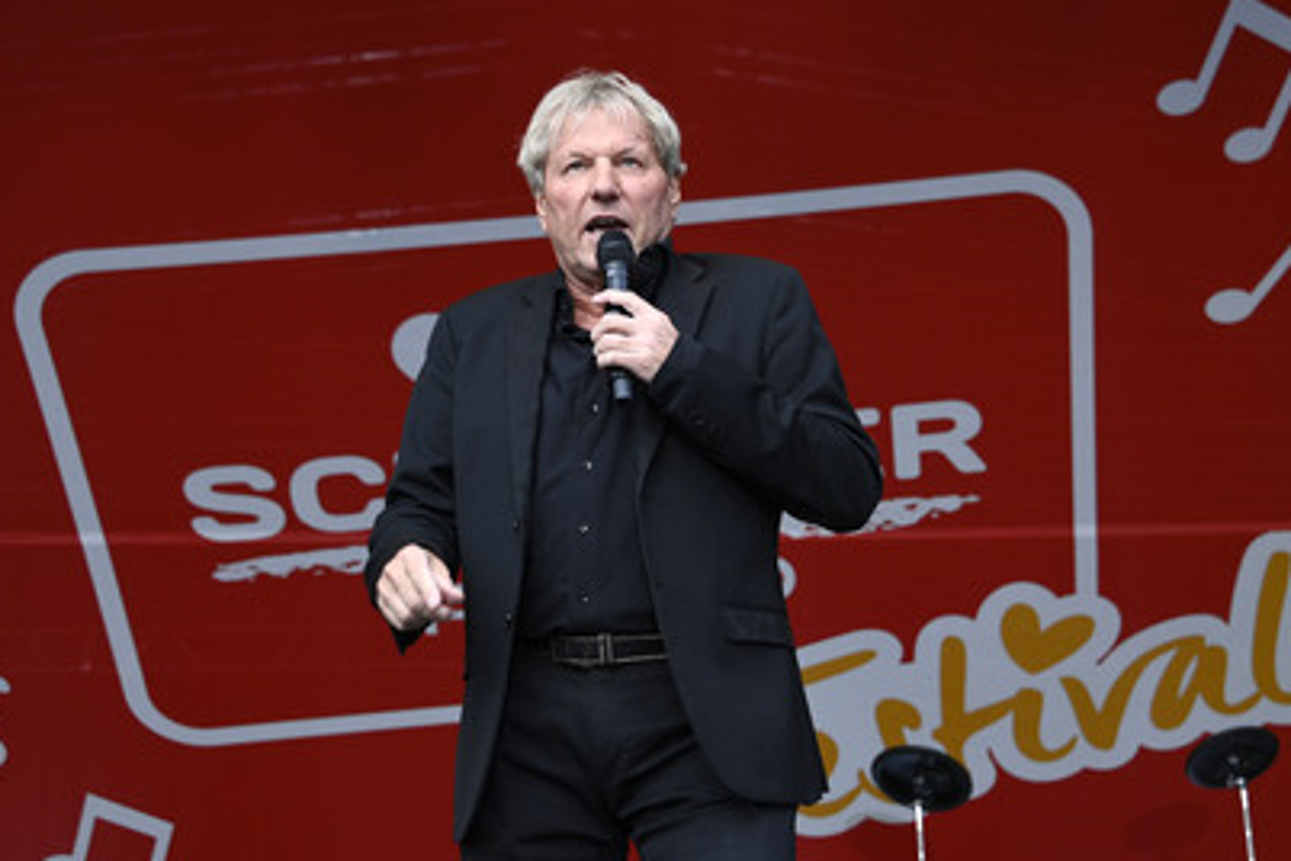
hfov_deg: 30.9
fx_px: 2331
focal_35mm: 65
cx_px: 711
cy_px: 469
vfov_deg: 20.9
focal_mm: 58
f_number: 5.6
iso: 800
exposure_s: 1/200
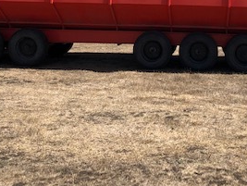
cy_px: -20
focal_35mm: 67
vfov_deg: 20.9
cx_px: 167
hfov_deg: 28.7
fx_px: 479
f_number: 1.8
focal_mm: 3.99
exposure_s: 1/2667
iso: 20
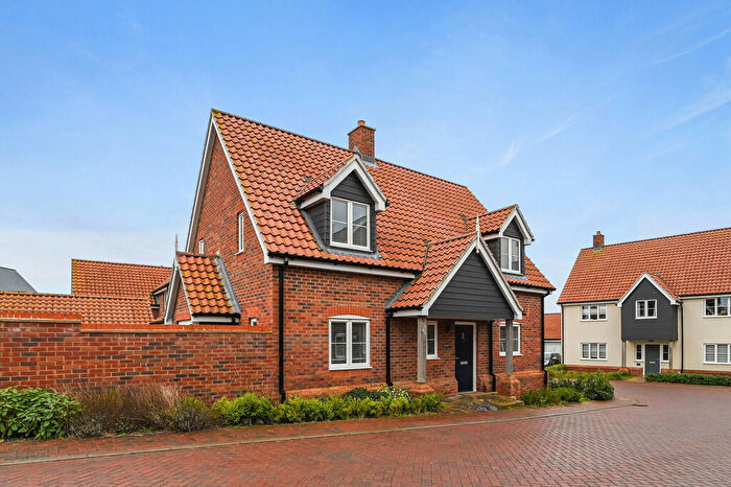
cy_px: 244
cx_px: 366
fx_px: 284
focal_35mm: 14
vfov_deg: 81.2
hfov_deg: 104.3
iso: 400
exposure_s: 1/320
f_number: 8
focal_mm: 14
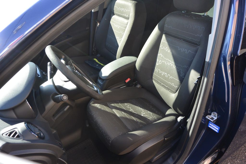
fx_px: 185
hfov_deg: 67.4
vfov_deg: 47.9
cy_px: 82
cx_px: 123
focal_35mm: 27
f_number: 4
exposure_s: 1/200
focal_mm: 10
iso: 160
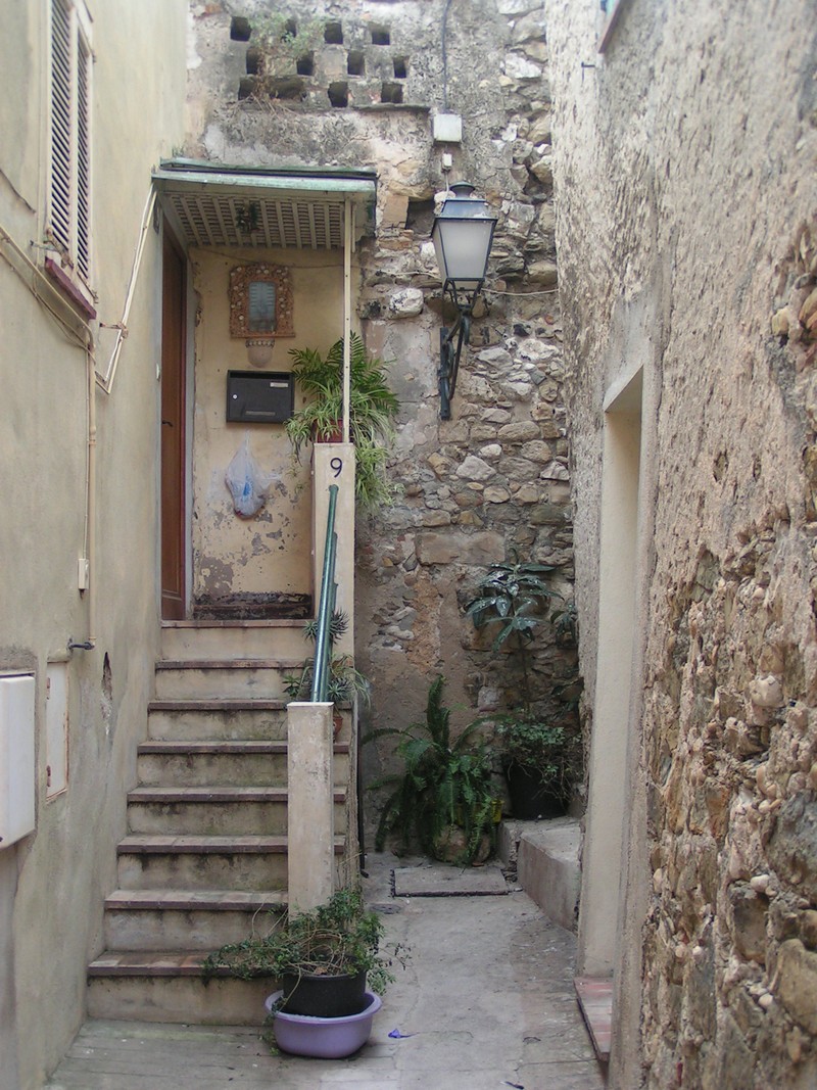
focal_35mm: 45
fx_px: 1416
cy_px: 545
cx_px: 408
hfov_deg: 32.2
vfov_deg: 42.1
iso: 50
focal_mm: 6.9
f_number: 2.8
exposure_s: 1/50
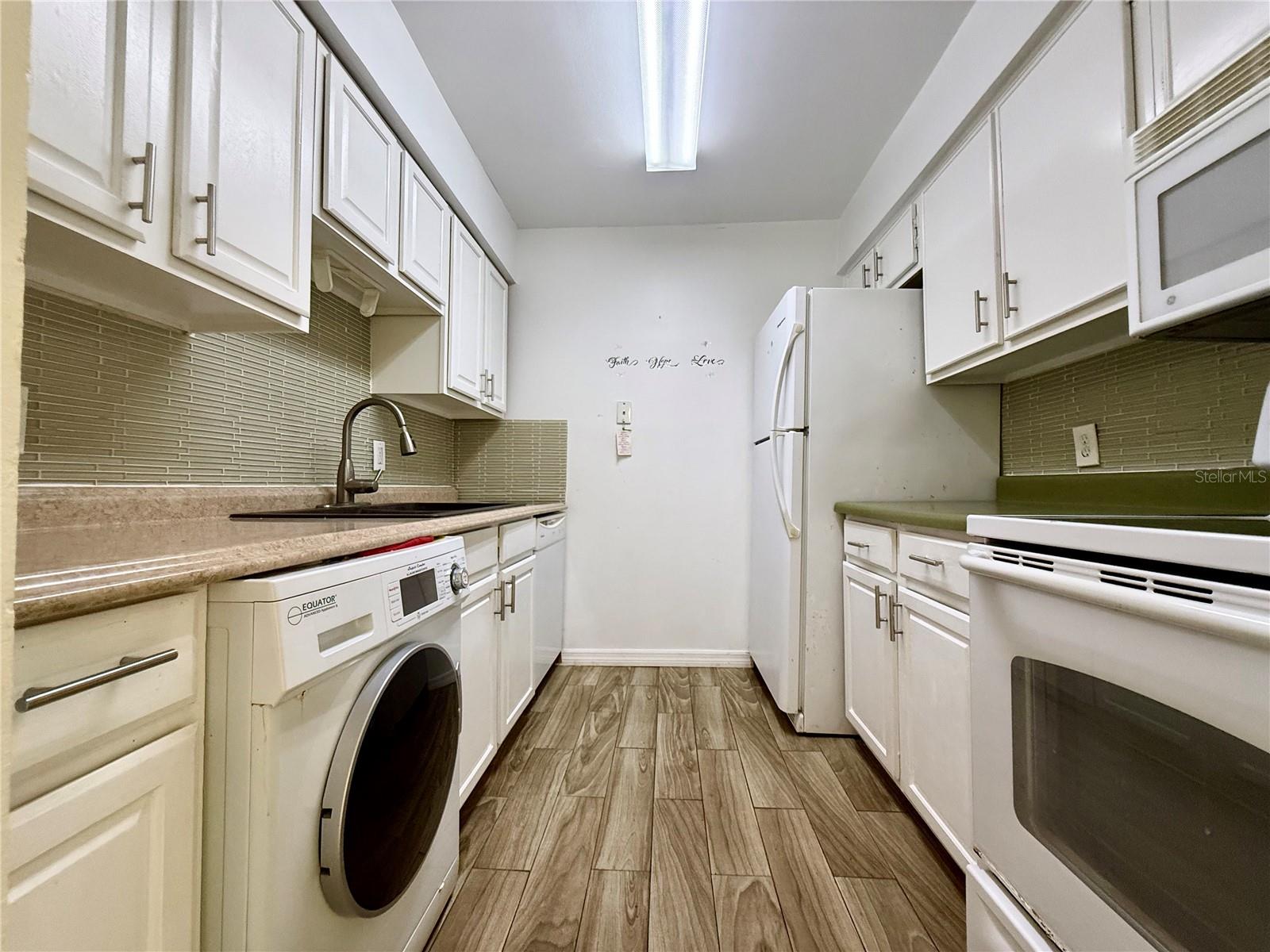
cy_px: 476
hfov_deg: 102.1
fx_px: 514
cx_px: 635
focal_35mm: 14
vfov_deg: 85.7
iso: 200
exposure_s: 1/120
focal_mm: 2.22
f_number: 2.2
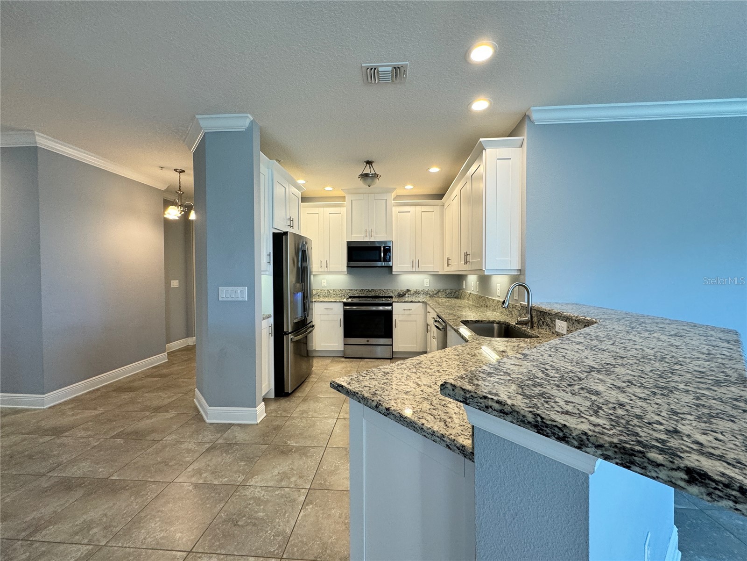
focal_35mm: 14
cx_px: 374
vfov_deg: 85.7
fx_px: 302
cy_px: 280
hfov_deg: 102.1
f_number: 2.2
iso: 160
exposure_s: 1/120
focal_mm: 2.22
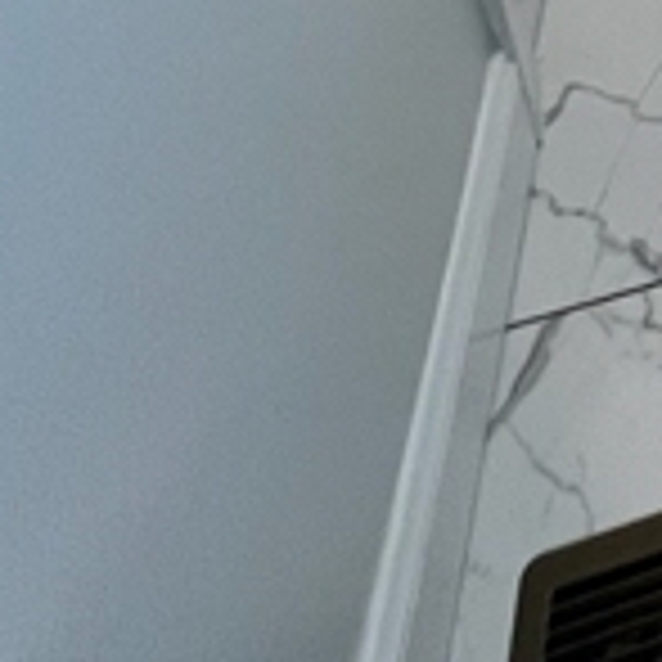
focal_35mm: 60
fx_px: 1298
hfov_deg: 19.7
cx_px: 1238
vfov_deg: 14.8
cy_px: -964
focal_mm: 1.57
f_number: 1.8
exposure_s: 1/60
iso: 125
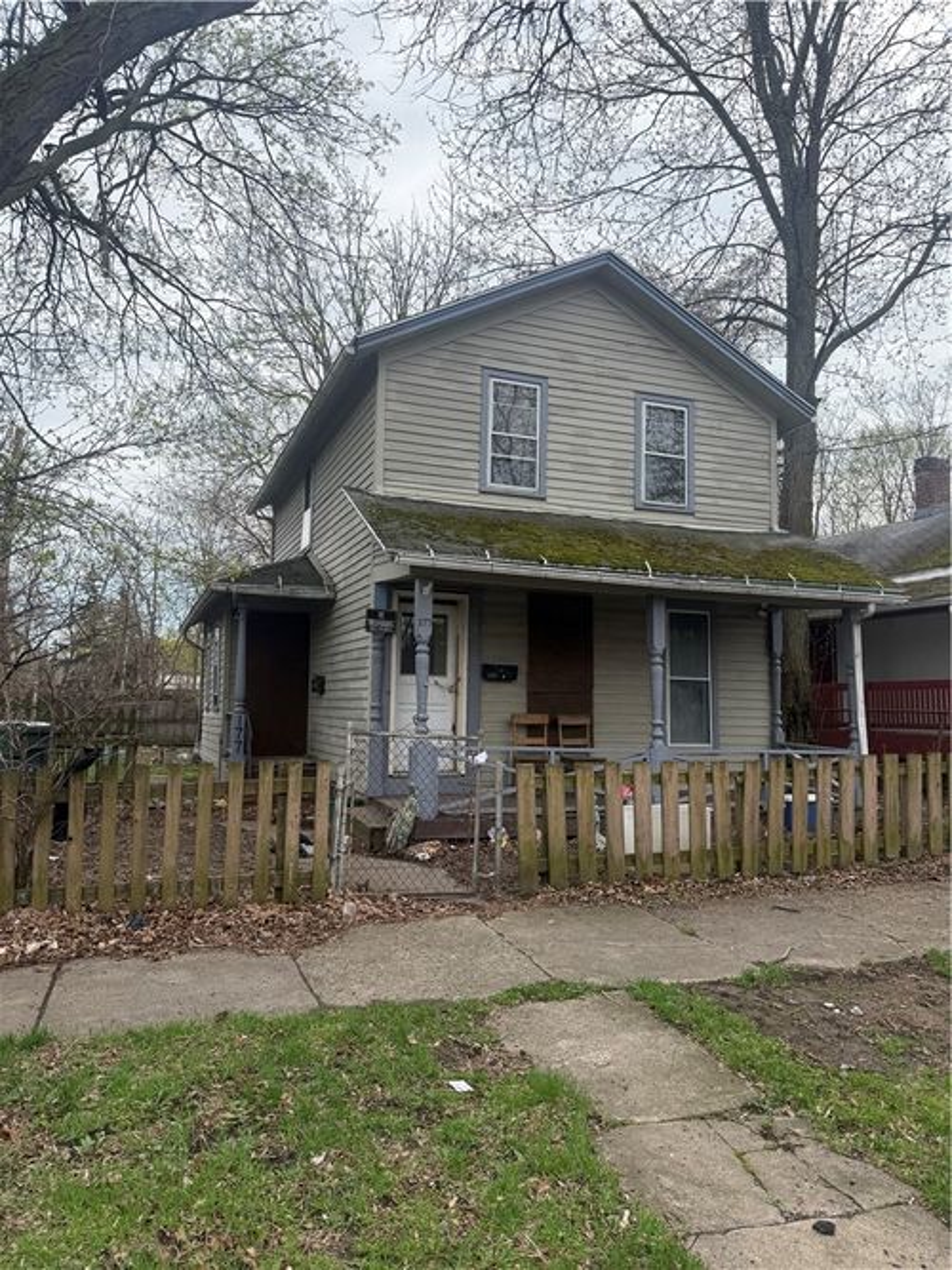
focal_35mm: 24
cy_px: 635
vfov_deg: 71.6
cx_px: 476
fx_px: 880
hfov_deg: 56.8
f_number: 1.78
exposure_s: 1/2907
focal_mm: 6.76
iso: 100
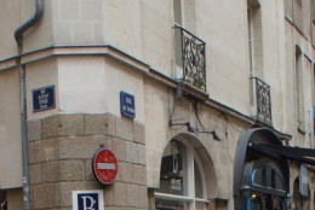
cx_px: 174
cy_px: 369
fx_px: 1034
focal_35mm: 118
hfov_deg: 17.3
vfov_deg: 10.9
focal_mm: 20
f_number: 4.5
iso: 100
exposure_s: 1/400
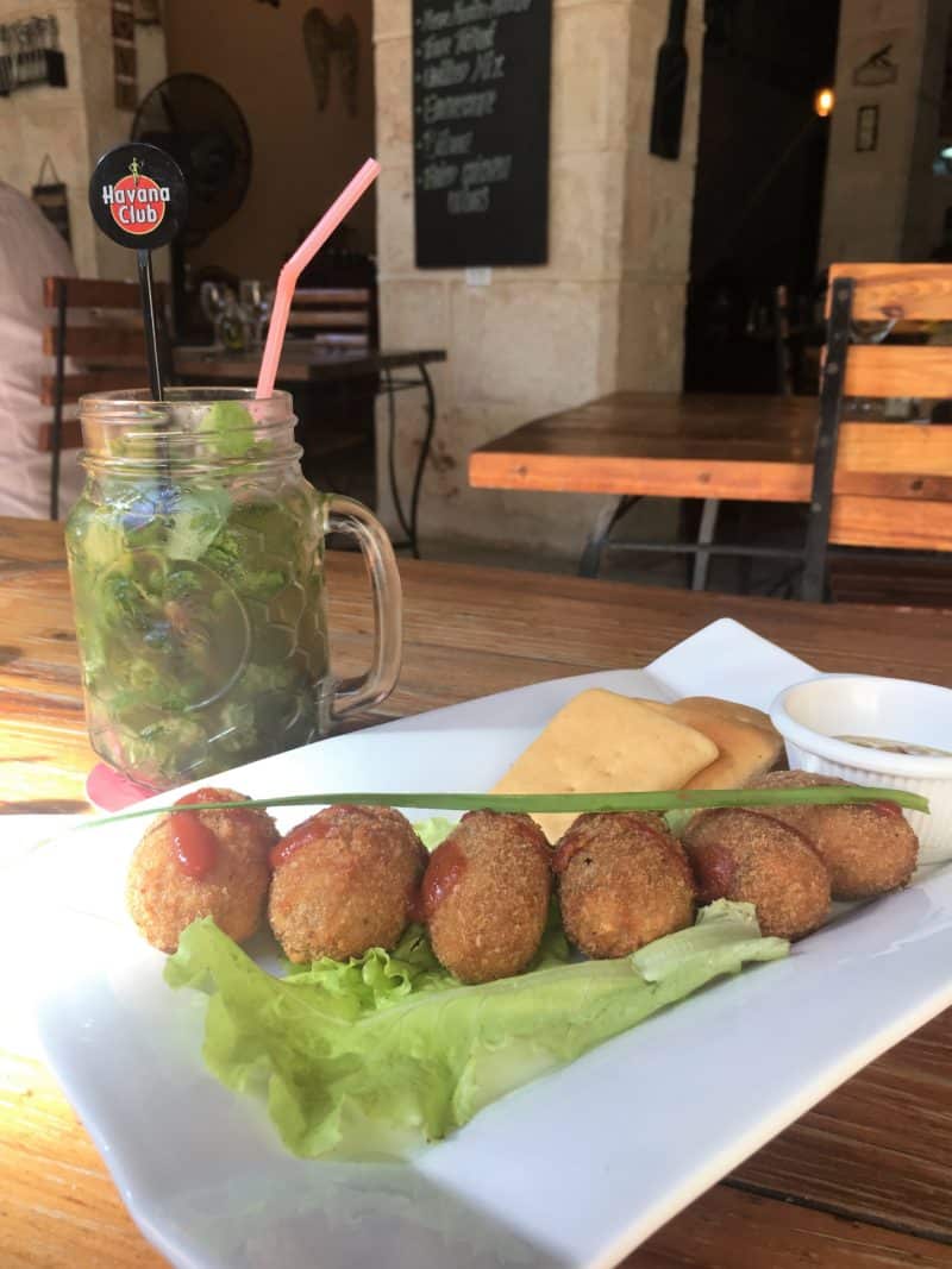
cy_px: 634
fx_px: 1064
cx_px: 476
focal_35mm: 29
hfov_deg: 48.2
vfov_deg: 61.7
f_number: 2.2
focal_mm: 4.15
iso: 32
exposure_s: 1/120
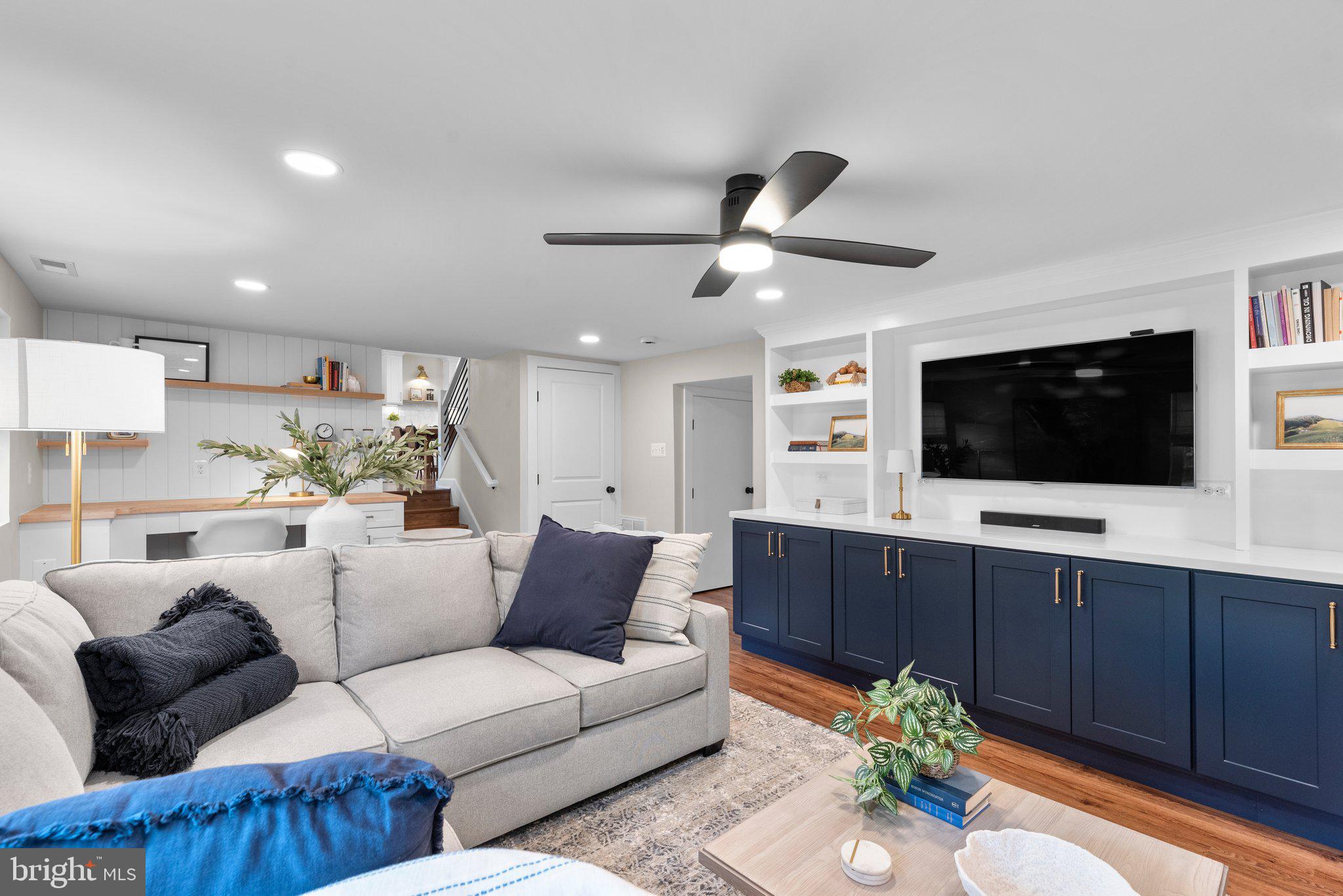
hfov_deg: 96.7
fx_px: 597
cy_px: 448
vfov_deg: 73.8
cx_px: 672
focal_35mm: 16
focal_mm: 16
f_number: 8
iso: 320
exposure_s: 1/13
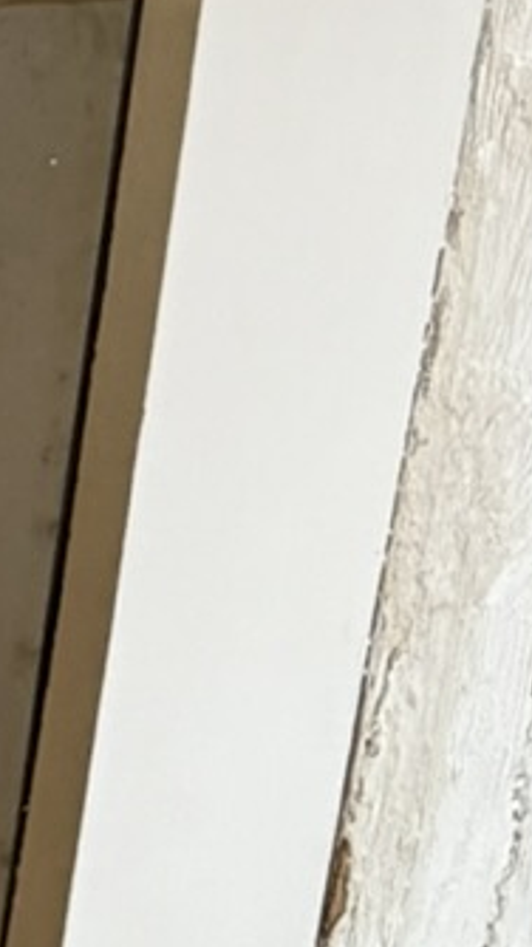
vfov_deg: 11.9
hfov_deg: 7.1
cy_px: -987
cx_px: -739
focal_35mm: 160
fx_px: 4020
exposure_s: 1/60
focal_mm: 6.76
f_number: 1.78
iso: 400
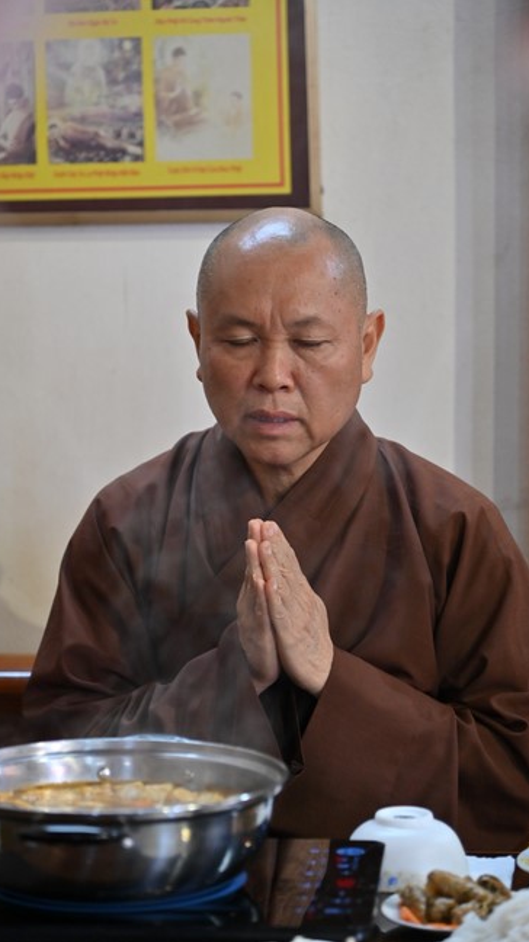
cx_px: 272
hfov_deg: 9.6
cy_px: 471
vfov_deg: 17.0
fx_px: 3145
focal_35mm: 126
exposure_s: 1/60
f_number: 4
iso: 1600
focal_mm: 120
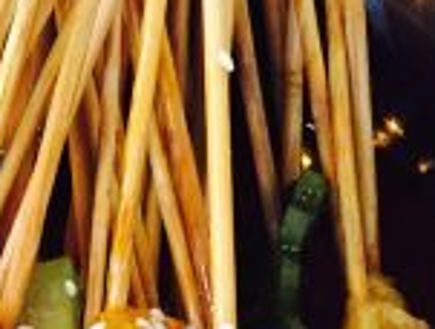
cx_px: -176
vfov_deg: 11.1
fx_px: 1688
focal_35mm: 134
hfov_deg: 13.9
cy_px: 284
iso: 250
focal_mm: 4.15
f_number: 2.2
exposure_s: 1/20
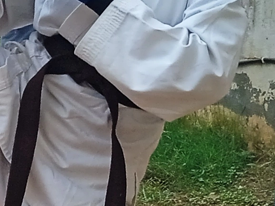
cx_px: -348
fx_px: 1597
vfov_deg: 7.4
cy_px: 150
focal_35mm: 201
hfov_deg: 9.0
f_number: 2.2
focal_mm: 3.43
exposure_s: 1/420
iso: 111
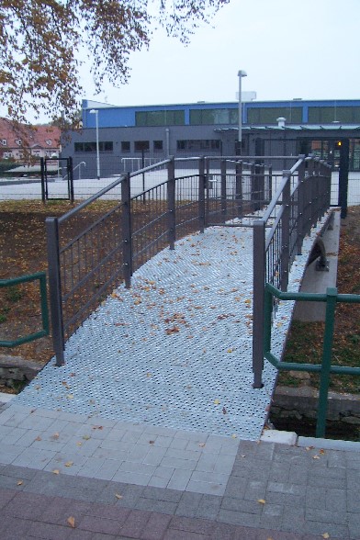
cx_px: 180
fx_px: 510
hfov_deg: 38.9
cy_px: 270
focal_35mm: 34
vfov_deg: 55.8
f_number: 2.7
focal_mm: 5.6
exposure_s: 1/10
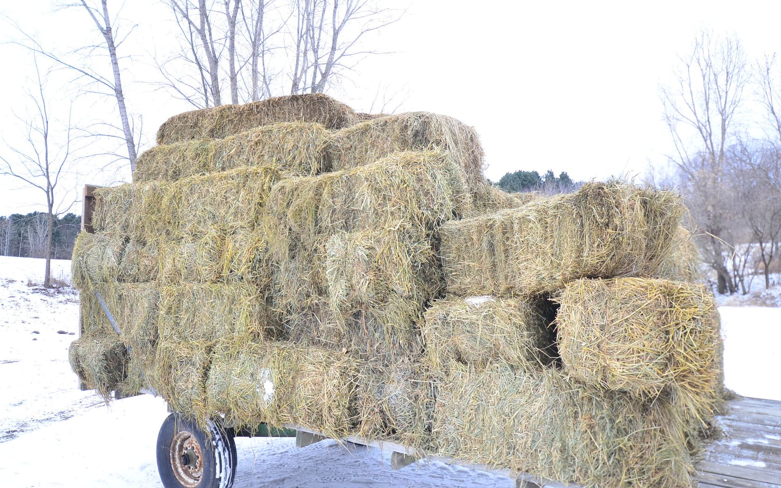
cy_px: 246
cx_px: 393
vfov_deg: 46.8
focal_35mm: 27
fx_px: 565
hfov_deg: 69.3
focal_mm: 17
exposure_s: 1/100
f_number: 4.5
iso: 200
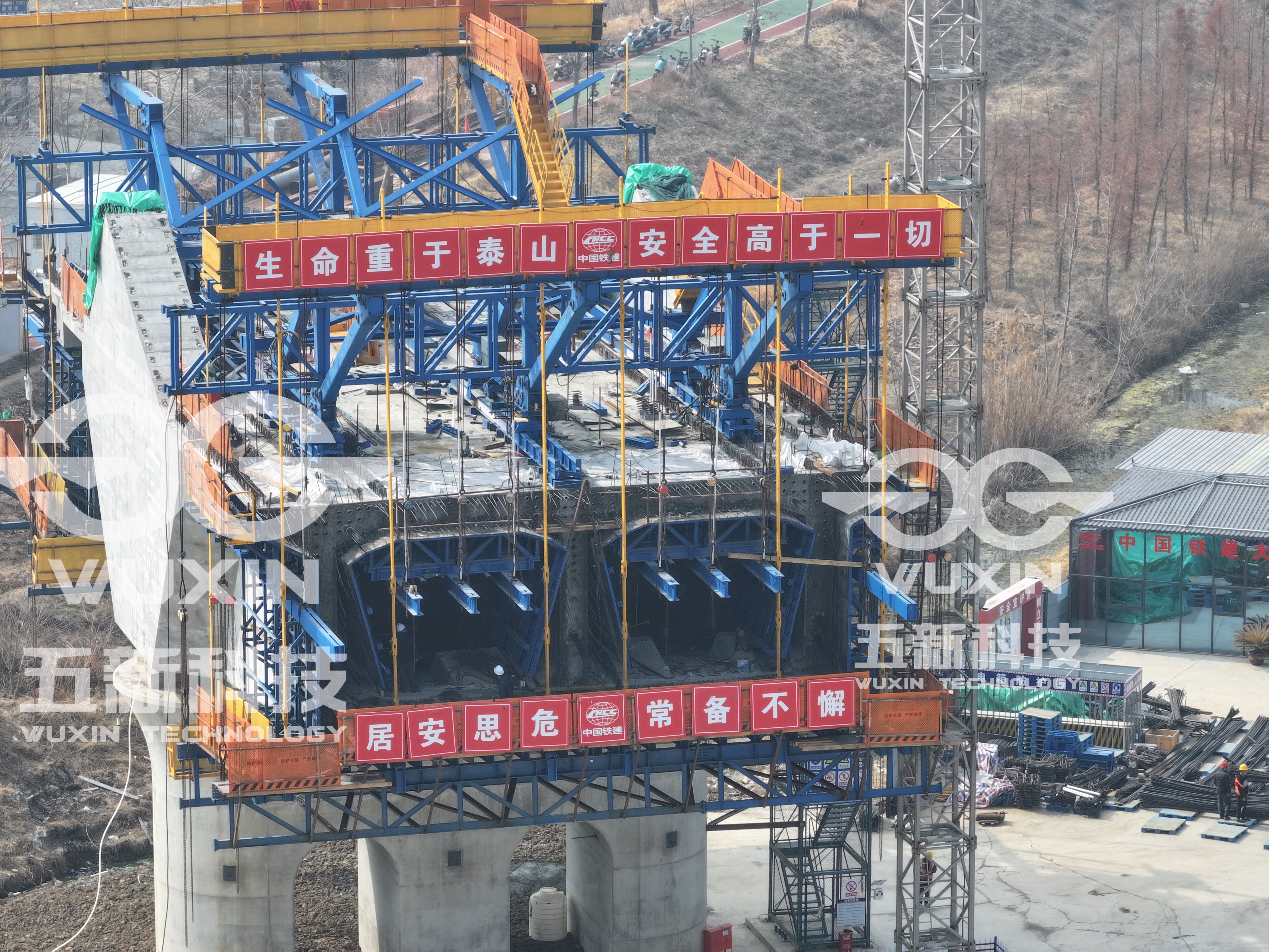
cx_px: 634
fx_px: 6085
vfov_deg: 8.9
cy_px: 476
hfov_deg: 11.9
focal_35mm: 166
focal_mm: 30.71
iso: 100
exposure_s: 1/400
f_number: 3.4
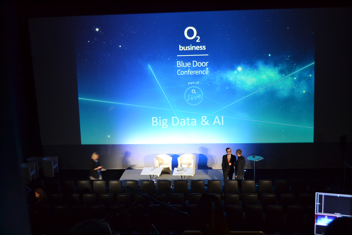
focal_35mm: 44
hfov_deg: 45.0
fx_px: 425
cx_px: 176
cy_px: 118
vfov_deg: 30.8
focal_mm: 29
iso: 1100
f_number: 4.5
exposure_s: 1/15
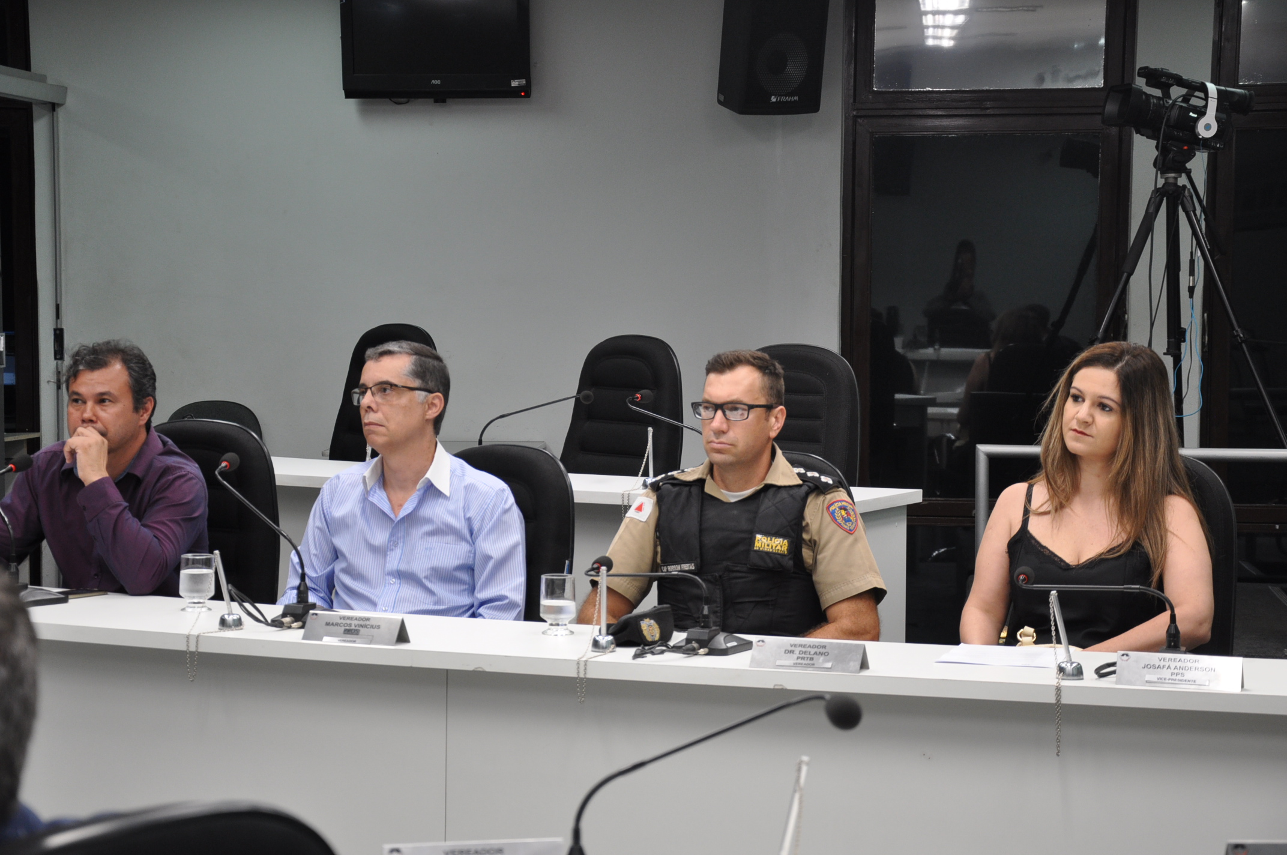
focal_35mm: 78
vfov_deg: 17.4
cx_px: 644
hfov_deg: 26.0
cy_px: 428
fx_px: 2785
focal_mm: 52
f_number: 5
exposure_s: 1/40
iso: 640
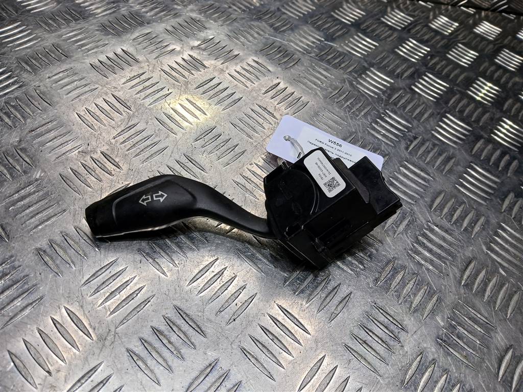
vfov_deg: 53.1
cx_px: 262
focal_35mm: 26
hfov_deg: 67.3
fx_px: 393
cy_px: 196
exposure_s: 1/100
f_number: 1.8
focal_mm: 3.98
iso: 25
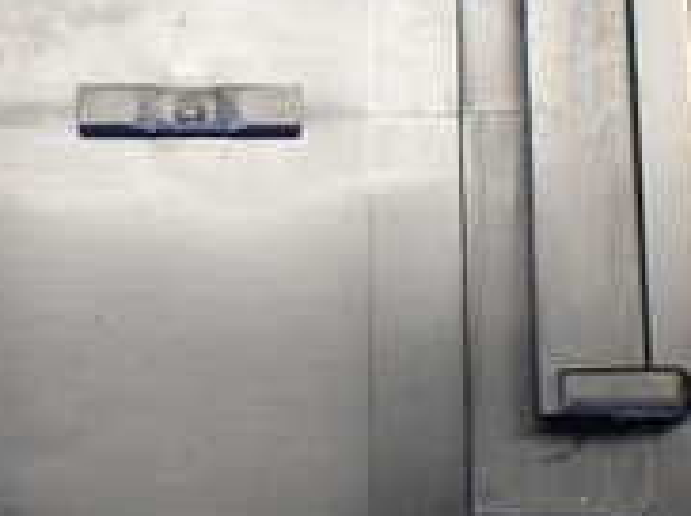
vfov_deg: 14.8
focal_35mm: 99
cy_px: 76
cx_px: 201
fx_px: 1974
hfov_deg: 19.8
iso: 400
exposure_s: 1/125
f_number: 2.3
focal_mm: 5.4
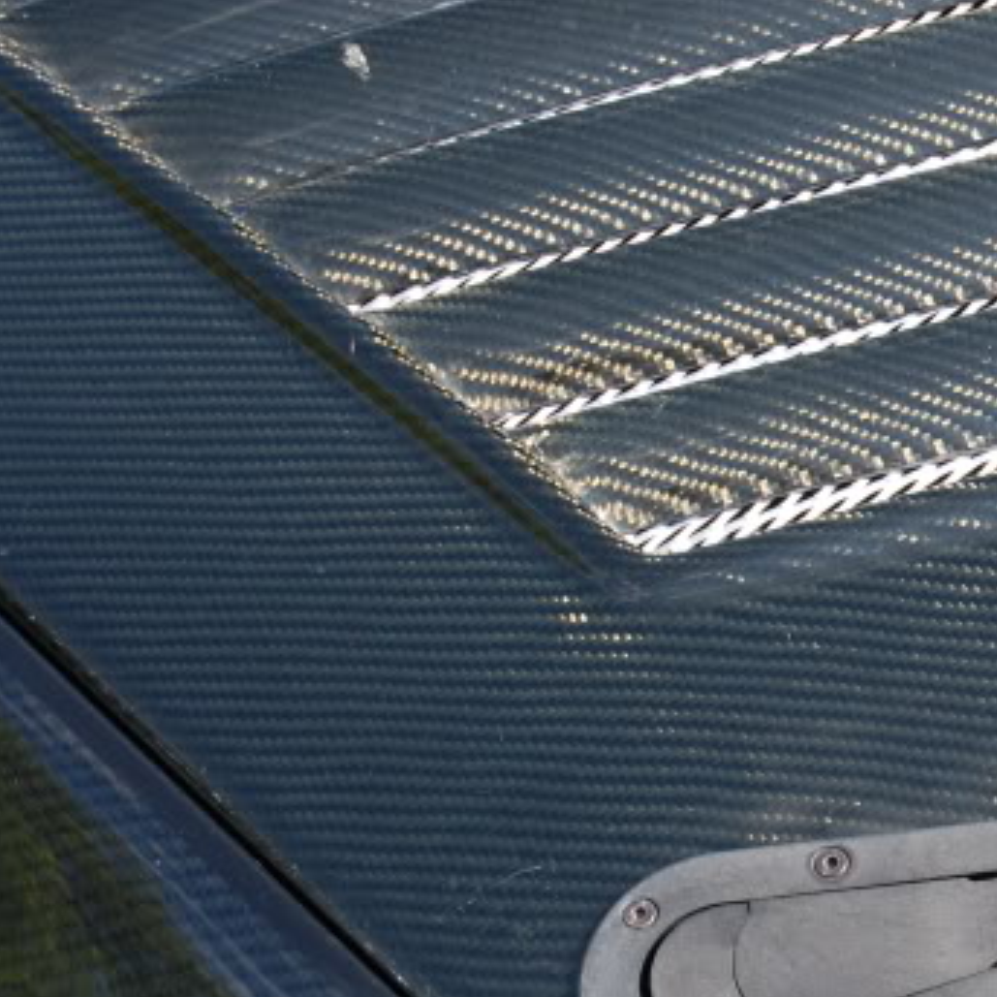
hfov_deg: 10.6
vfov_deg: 10.7
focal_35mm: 163
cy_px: 560
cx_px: 1045
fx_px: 5311
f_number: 6.3
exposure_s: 1/160
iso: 200
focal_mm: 55
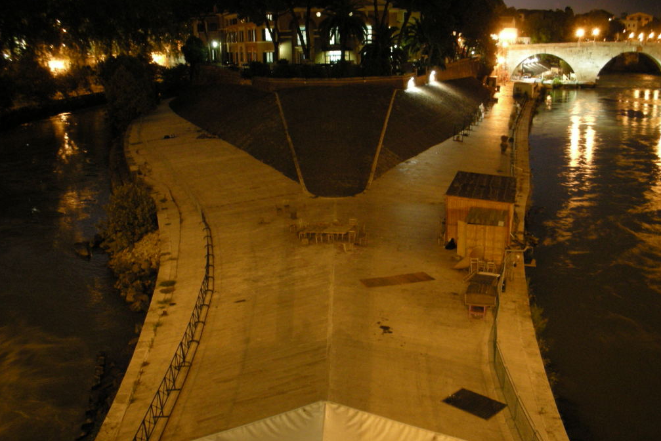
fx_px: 680
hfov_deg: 51.9
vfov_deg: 36.0
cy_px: 222
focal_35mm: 37
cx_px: 326
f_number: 3
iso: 200
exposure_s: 1.3
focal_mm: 5.8
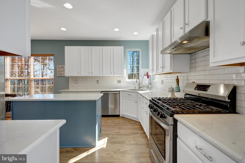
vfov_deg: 73.7
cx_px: 122
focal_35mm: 16
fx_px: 109
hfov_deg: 96.7
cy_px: 82
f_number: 8
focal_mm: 16
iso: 1250
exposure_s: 1/200
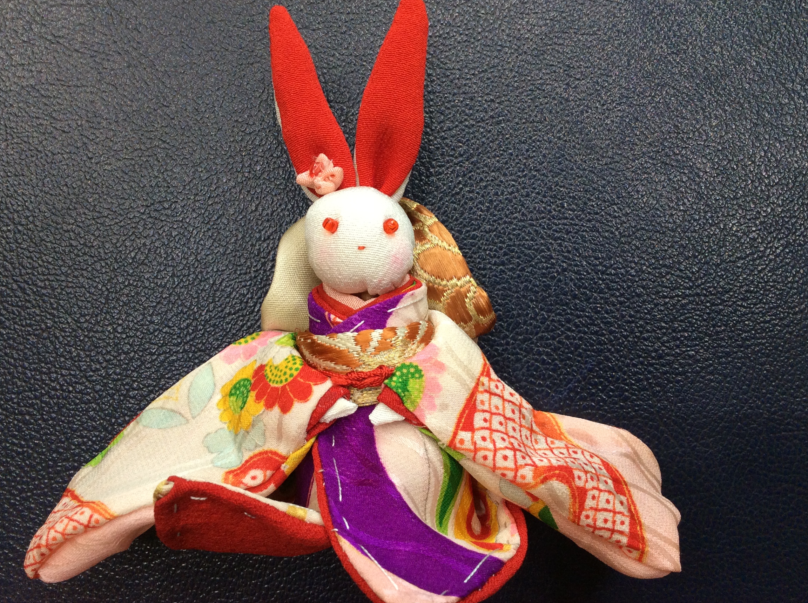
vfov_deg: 39.6
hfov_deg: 51.4
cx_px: 385
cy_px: 313
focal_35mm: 36
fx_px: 839
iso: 50
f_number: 2.4
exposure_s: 1/120
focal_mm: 3.3
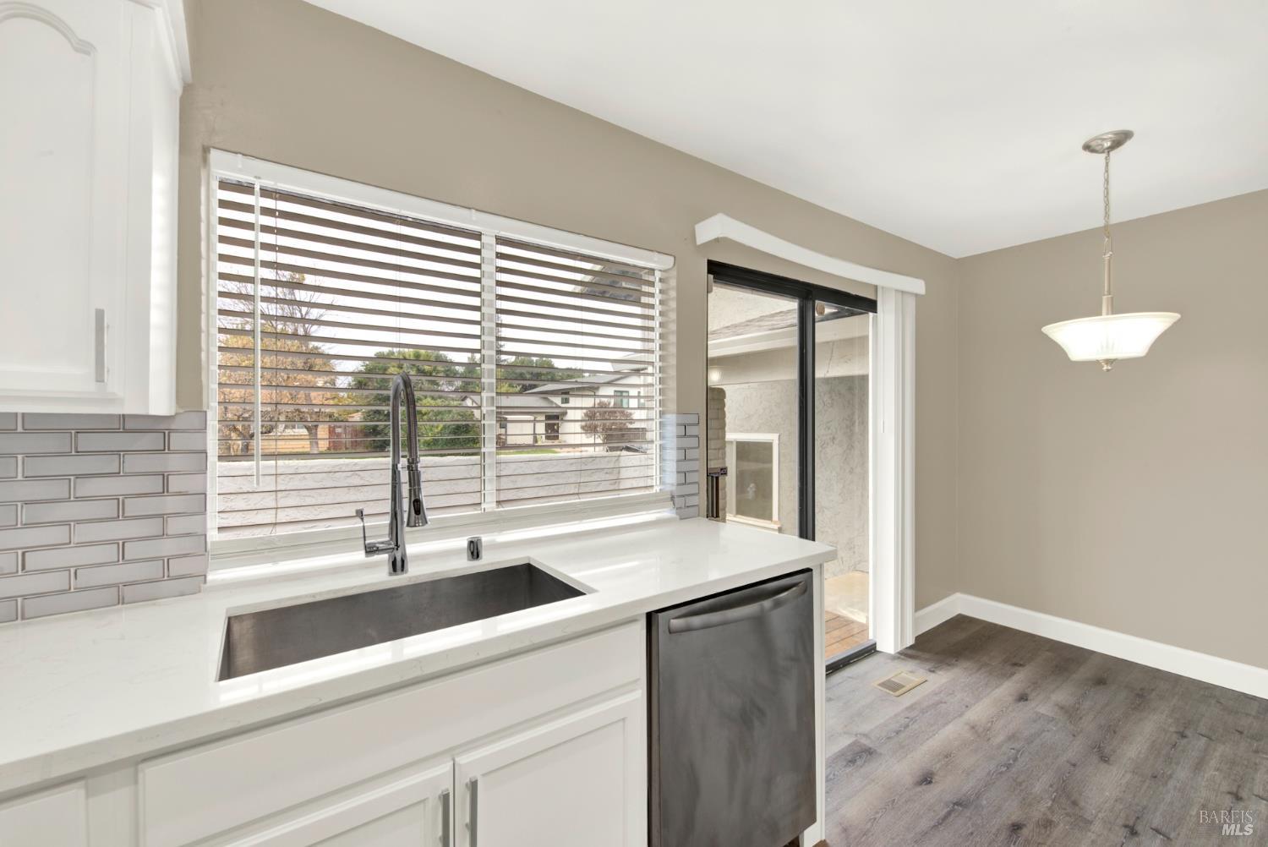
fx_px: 493
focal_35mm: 14
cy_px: 424
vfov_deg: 81.3
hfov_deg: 104.2
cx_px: 634
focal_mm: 14
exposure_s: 1/13
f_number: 14
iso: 100
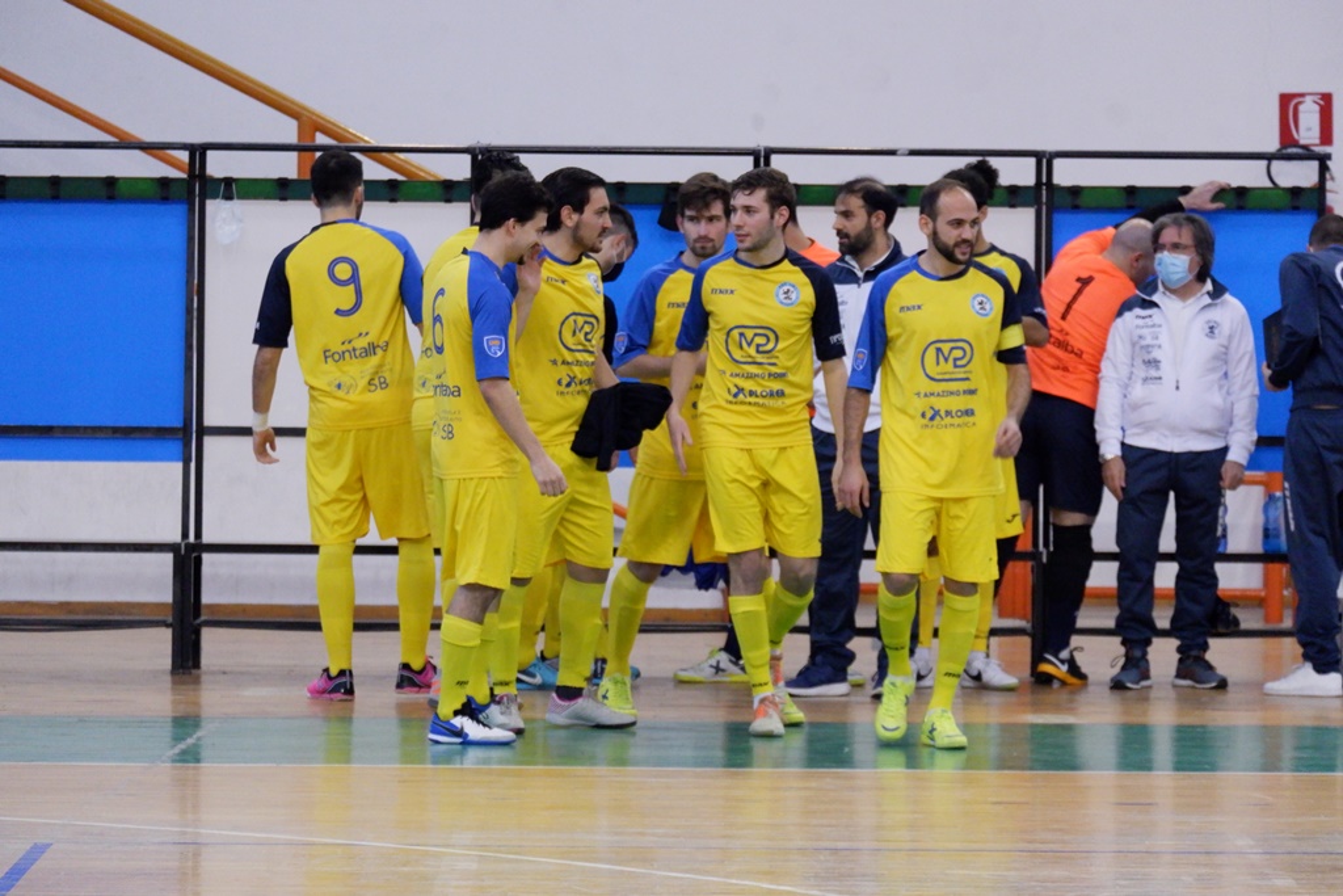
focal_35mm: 215
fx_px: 8021
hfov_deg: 9.6
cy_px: 448
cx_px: 672
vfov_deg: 6.4
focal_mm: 143.9
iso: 6400
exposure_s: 1/150
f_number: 6
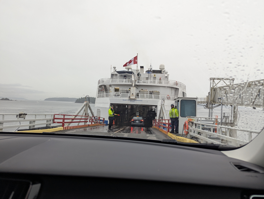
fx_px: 183
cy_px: 100
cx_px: 132
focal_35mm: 24
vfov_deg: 56.9
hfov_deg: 71.5
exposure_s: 1/531
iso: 68
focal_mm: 6.81
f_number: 1.85
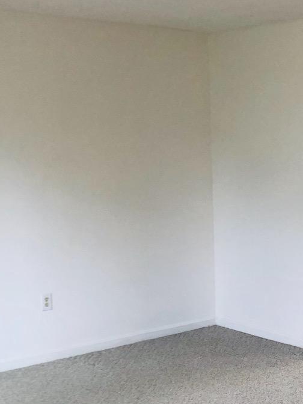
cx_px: 245
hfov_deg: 22.6
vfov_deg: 29.9
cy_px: 286
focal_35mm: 64
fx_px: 747
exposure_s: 1/30
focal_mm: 3.99
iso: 32
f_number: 1.8
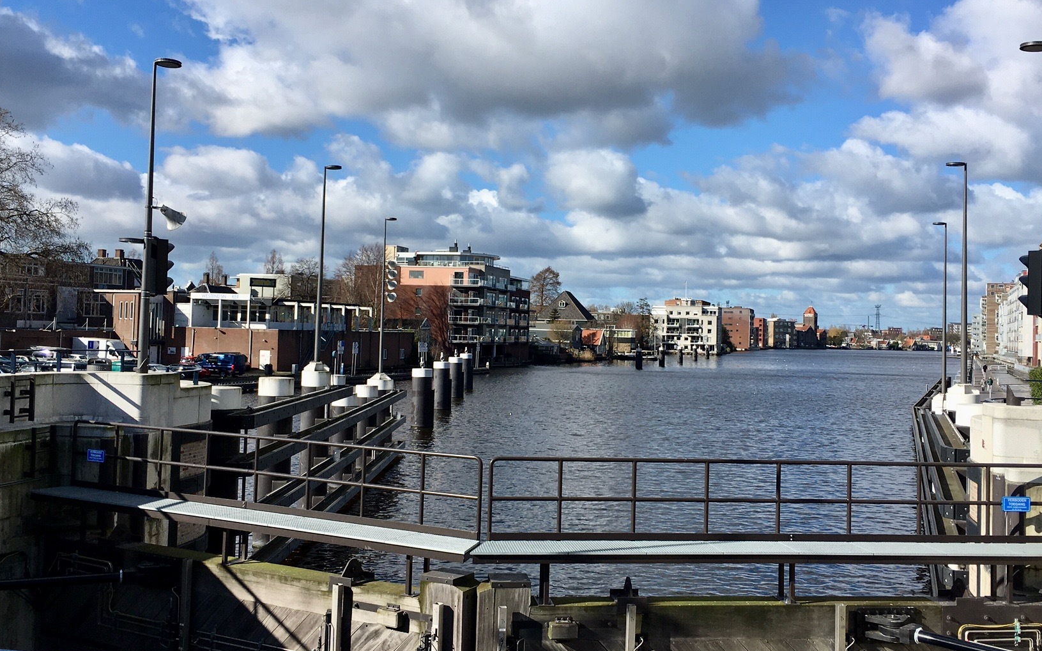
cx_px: 547
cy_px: 293
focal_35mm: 38
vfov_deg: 33.5
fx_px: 1079
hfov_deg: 51.5
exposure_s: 1/1748
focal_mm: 4.15
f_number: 2.2
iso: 25
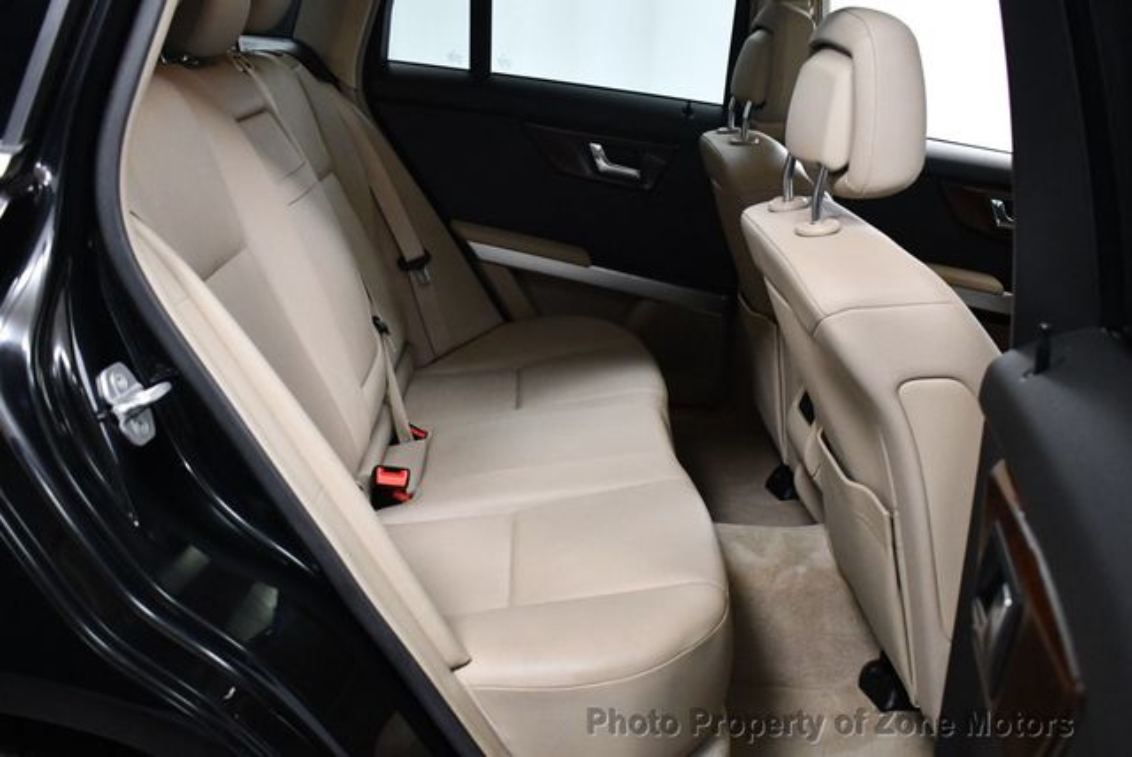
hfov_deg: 53.1
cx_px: 566
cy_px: 378
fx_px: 1133
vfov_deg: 36.9
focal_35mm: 36
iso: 2800
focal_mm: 18
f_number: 3.5
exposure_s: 1/125
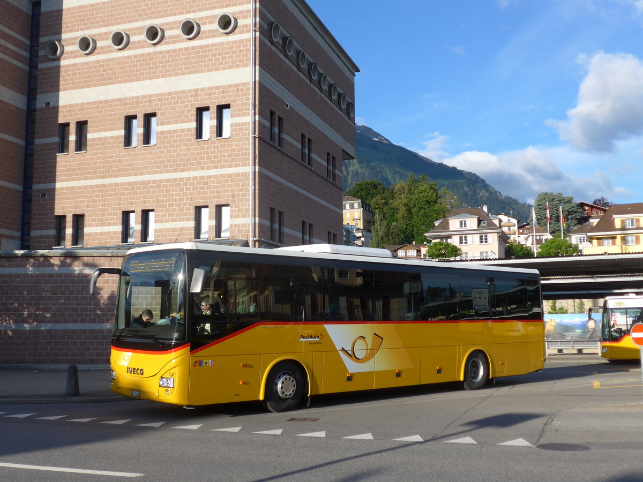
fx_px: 762
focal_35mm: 41
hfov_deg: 45.8
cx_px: 322
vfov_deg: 35.1
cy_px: 241
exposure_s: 1/1000
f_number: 2.8
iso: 80
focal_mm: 8.4
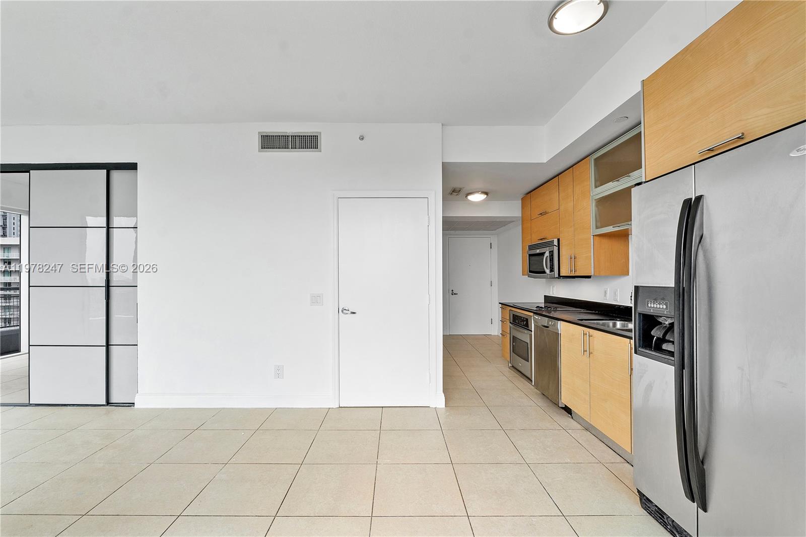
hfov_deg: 100.4
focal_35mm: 15
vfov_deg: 77.3
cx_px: 403
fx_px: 336
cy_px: 268
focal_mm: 10
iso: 160
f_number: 11
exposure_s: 1/13
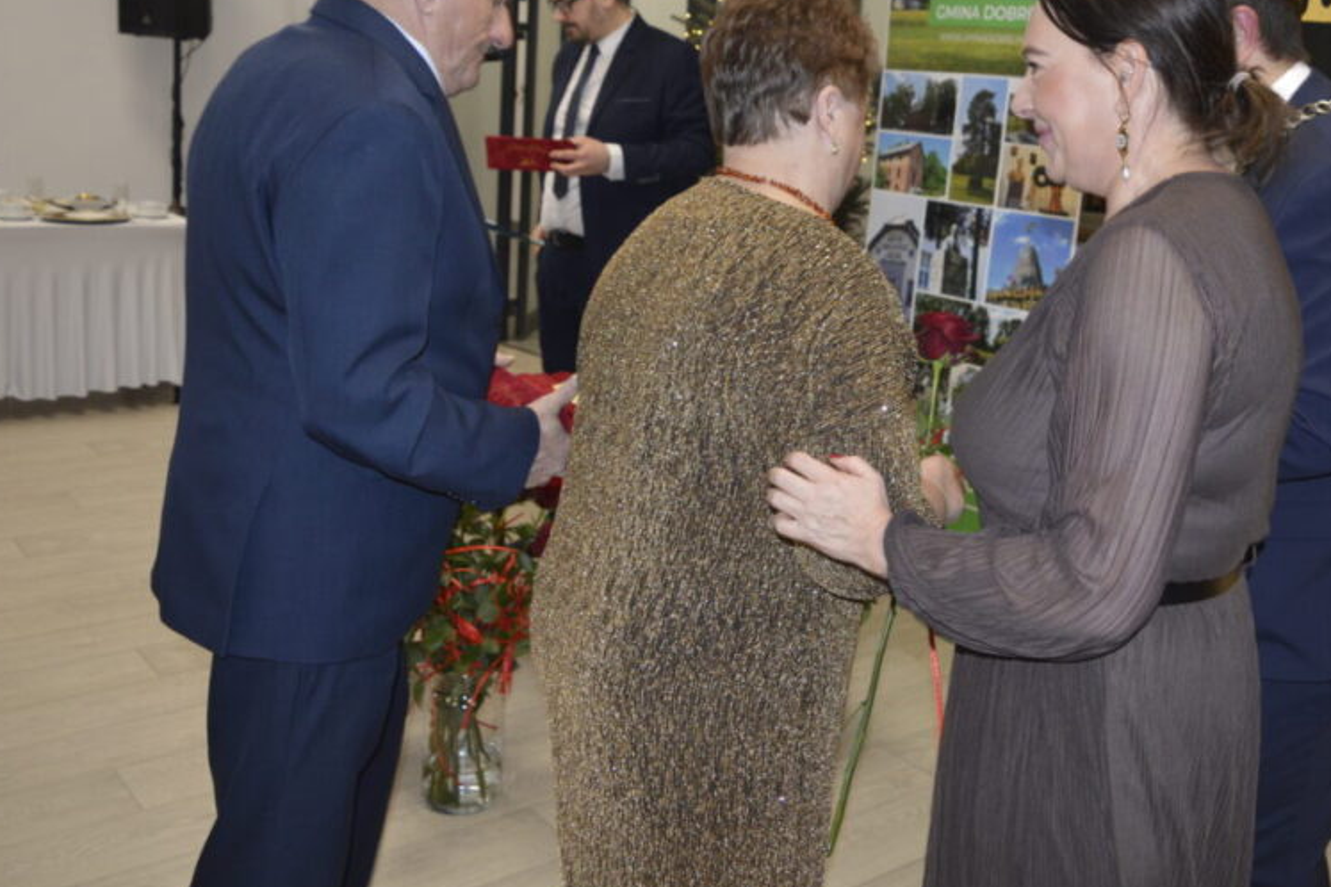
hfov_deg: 51.4
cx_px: 830
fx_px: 1368
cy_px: 295
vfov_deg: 35.6
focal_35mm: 37
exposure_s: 1/60
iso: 500
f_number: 3.5
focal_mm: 18
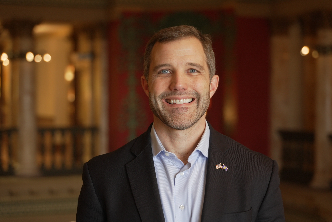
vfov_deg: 15.7
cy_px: 111
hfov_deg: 23.4
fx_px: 803
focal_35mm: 87
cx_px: 166
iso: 500
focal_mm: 87
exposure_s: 1/60
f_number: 4
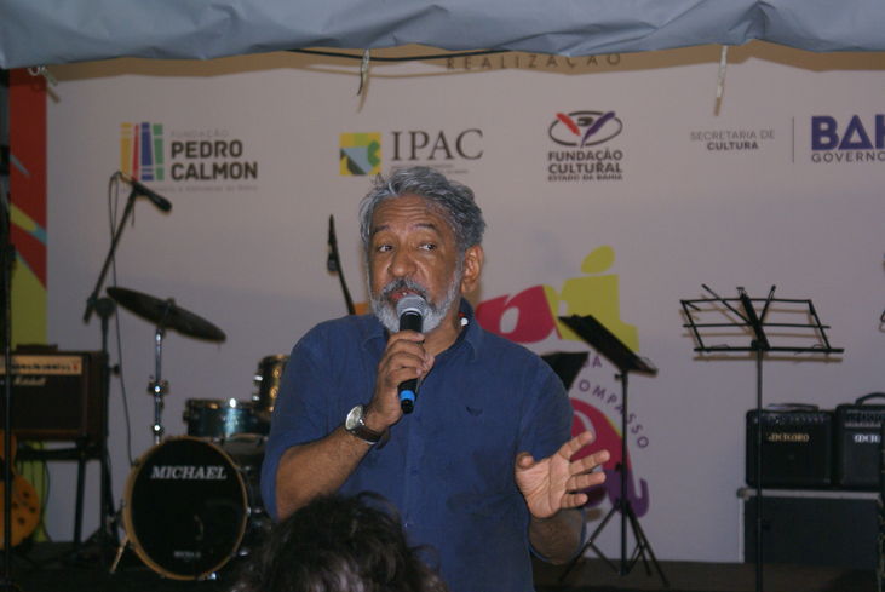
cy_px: 296
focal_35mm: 105
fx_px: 2584
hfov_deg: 19.4
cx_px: 442
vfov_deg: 13.1
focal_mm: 70
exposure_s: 1/125
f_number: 5.6
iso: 400
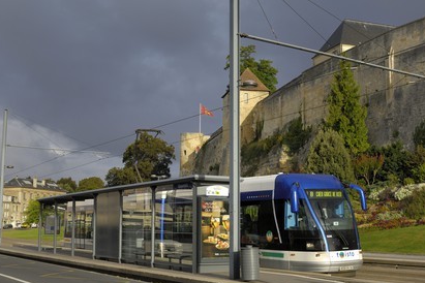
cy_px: 144
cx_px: 210
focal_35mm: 49
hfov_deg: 40.3
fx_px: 578
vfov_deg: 27.5
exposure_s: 1/160
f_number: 6.3
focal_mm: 32
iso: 100
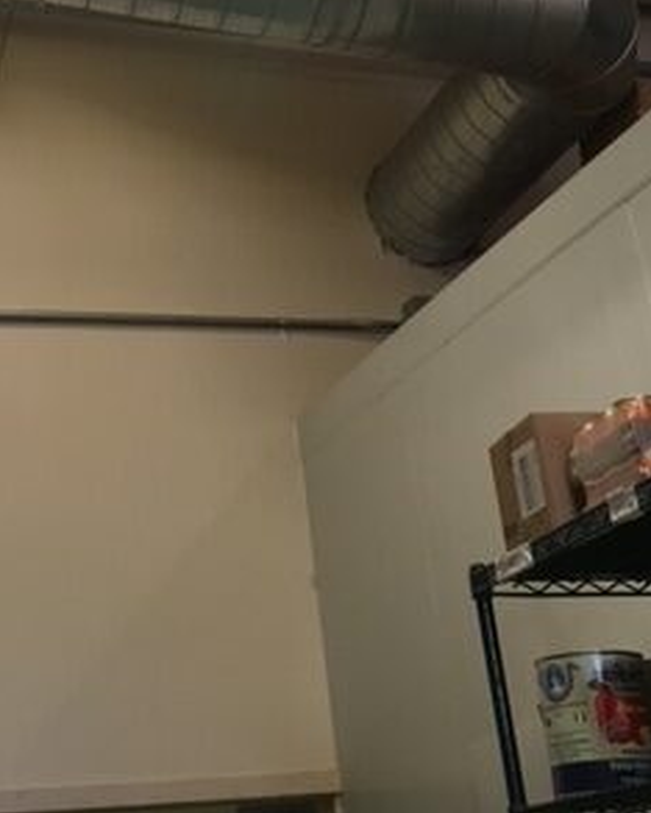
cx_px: 172
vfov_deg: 27.9
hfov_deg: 24.4
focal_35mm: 62
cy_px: -75
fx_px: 1492
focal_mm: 4.15
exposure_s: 1/30
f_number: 2.2
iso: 40
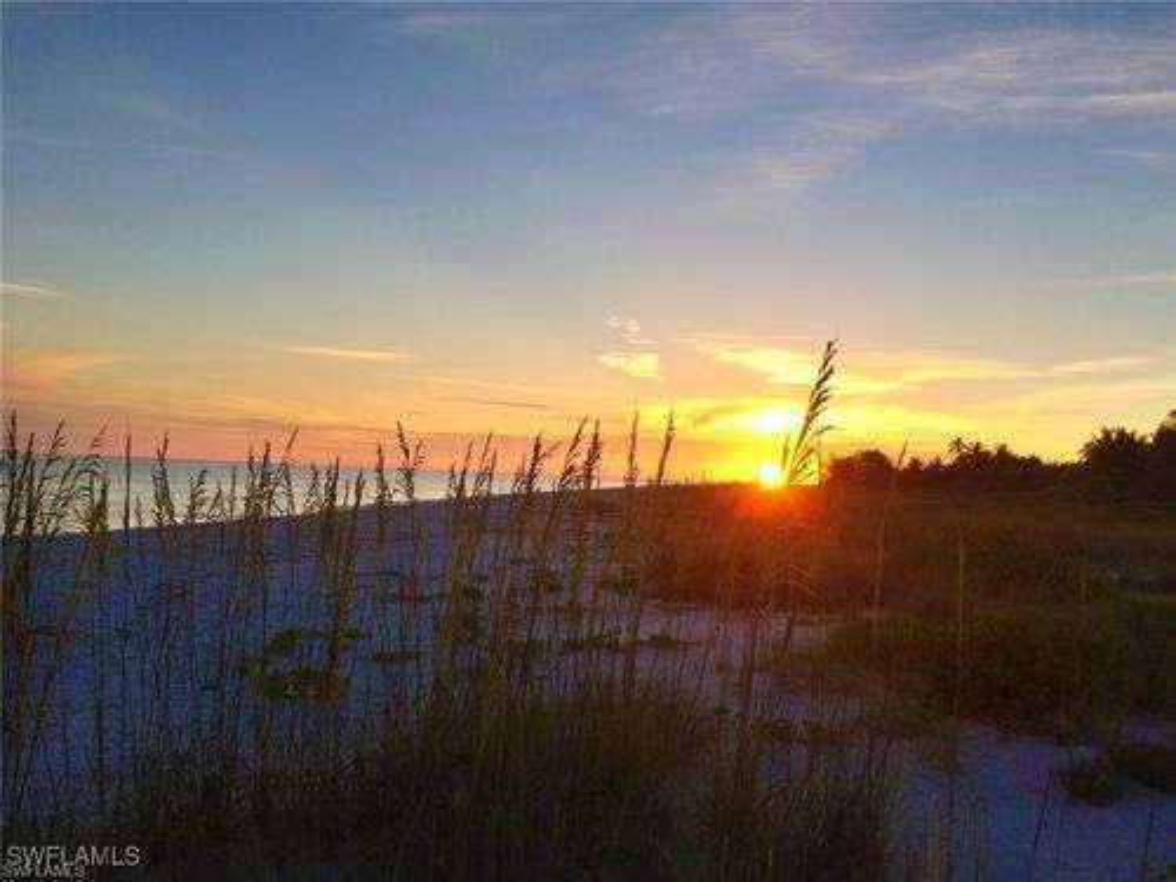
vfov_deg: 48.2
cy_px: 441
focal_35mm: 29
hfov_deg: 61.7
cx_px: 588
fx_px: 985
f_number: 2.2
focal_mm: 4.15
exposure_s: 1/471
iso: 32
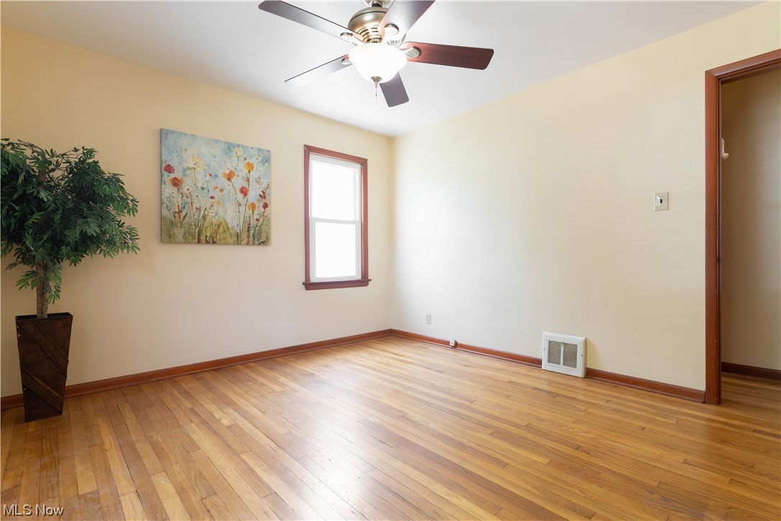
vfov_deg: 70.4
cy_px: 260
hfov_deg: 93.3
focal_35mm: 17
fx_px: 369
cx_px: 390
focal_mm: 17
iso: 640
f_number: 5
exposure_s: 1/40
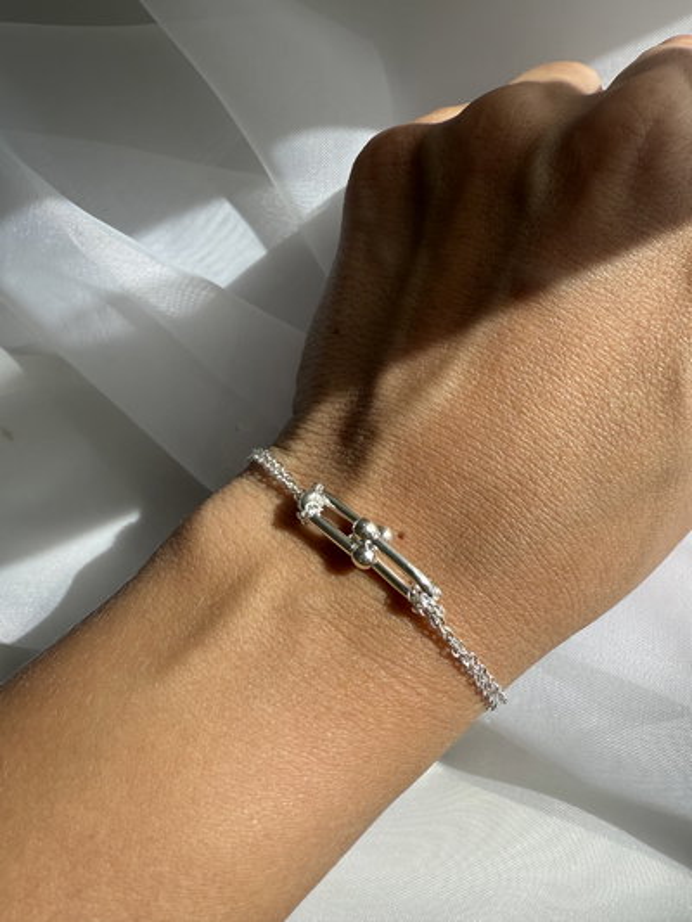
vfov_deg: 71.6
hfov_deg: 56.8
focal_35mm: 24
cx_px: 346
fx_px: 639
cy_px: 461
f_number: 2.2
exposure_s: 1/745
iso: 40
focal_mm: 2.22
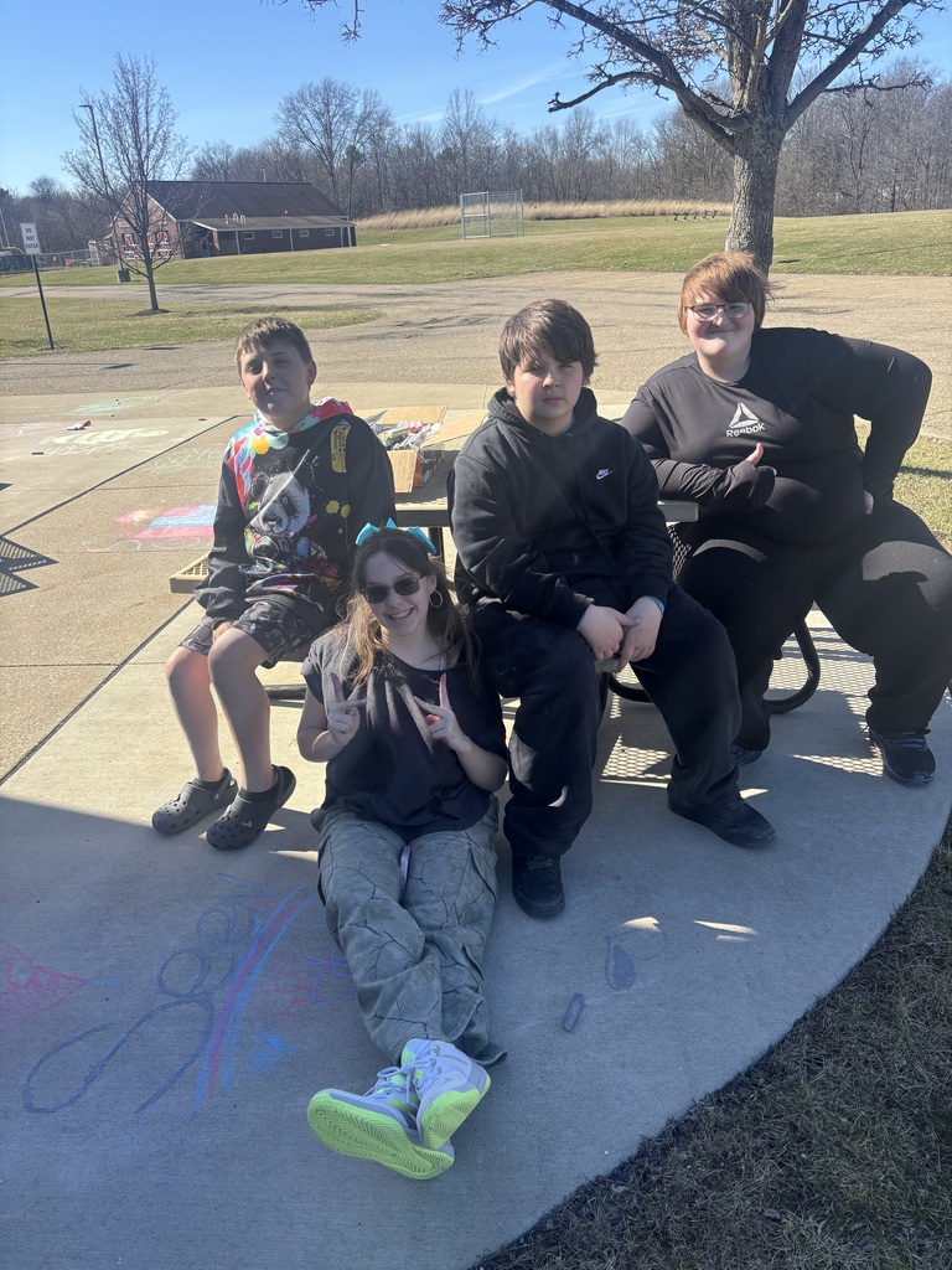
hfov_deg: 53.1
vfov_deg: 67.3
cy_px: 635
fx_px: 953
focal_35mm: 26
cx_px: 476
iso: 50
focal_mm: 5.96
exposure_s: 1/1328
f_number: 1.6
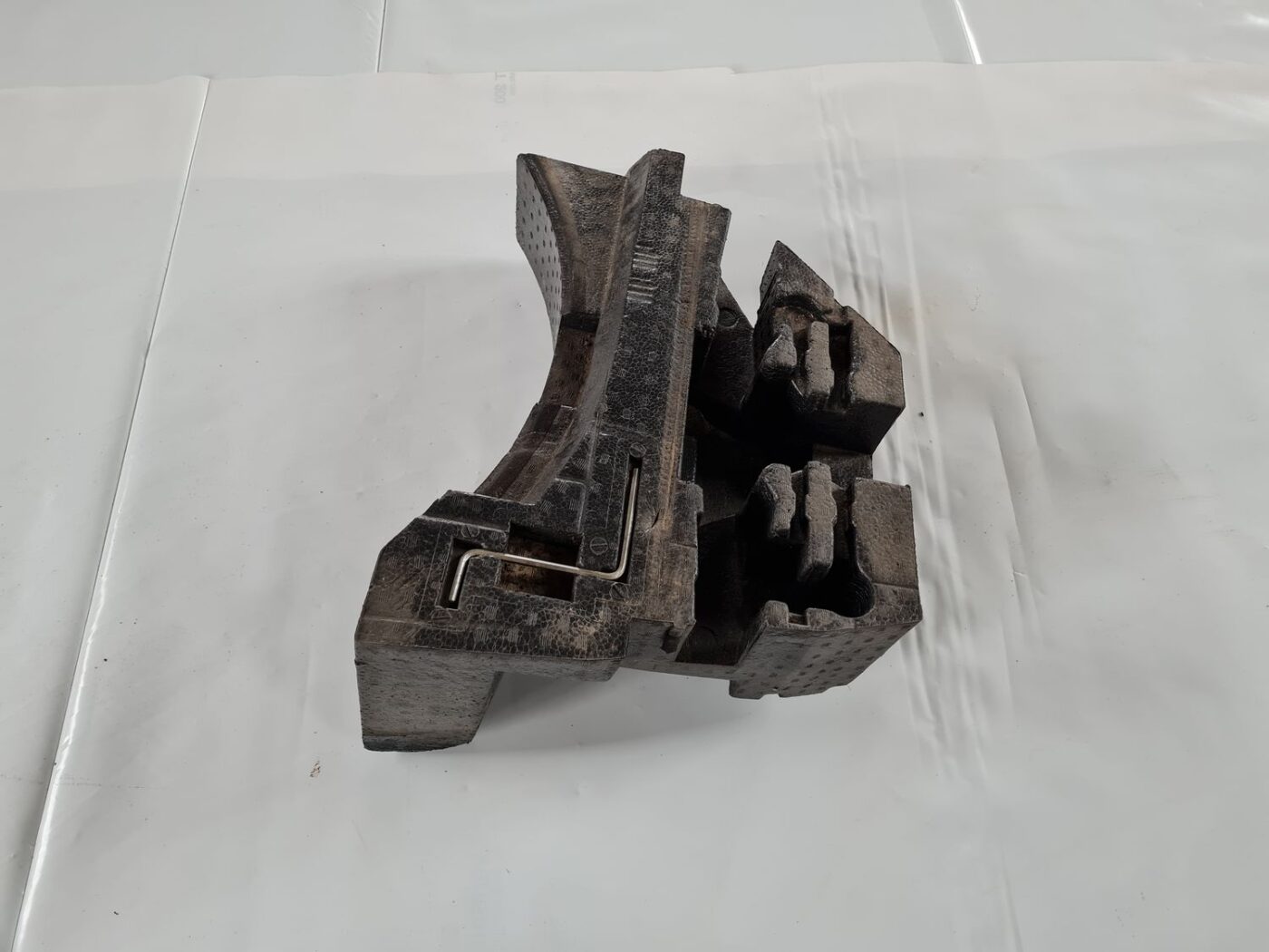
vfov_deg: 53.1
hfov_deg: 67.3
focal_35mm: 26
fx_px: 953
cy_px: 476
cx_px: 634
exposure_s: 1/100
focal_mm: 5.4
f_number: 1.8
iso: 160
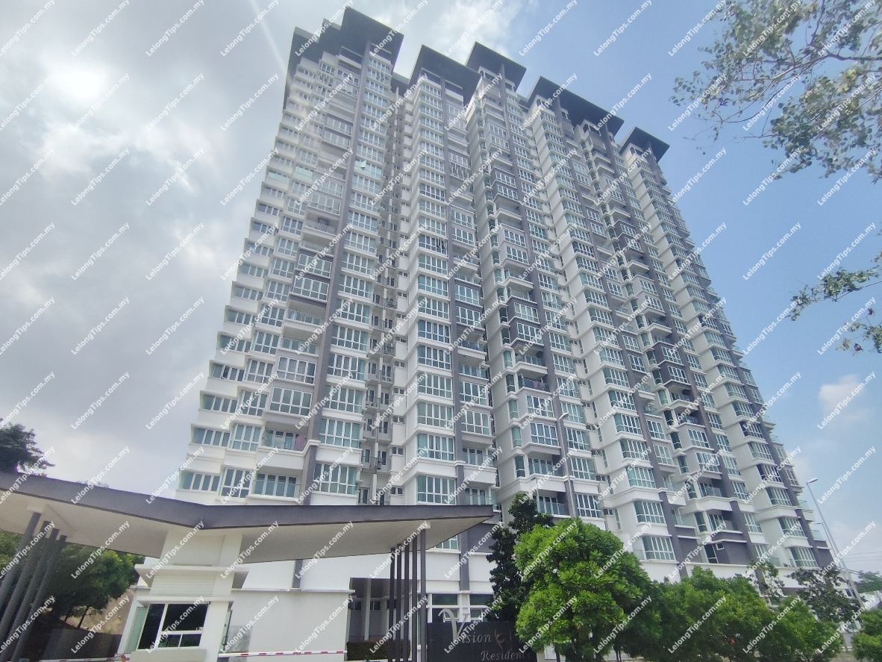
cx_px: 457
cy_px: 341
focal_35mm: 17
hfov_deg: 91.0
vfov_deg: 74.7
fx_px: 433
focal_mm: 1.65
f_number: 2.2
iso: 50
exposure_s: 1/2723
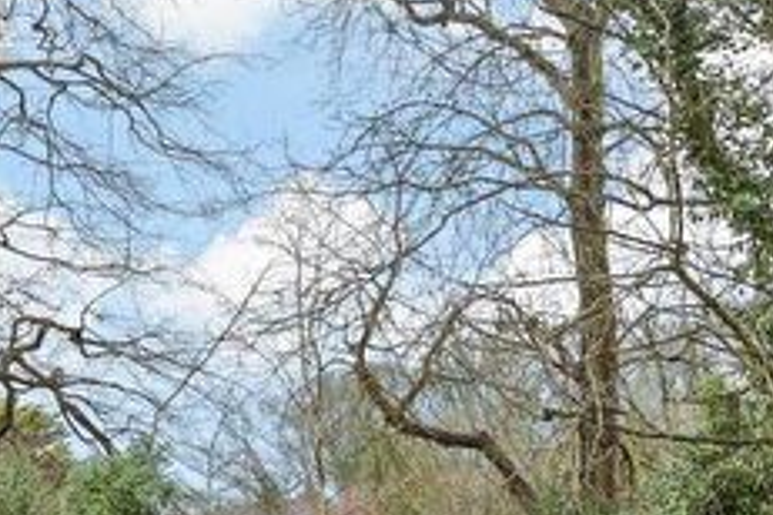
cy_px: 570
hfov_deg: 22.3
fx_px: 1954
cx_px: 308
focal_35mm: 91
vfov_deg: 14.7
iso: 160
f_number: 8
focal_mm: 20
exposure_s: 1/10
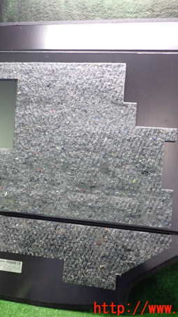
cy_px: 158
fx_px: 369
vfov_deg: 46.4
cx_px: 41
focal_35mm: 44
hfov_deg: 26.7
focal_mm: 5.4
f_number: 2.3
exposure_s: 1/30
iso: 640
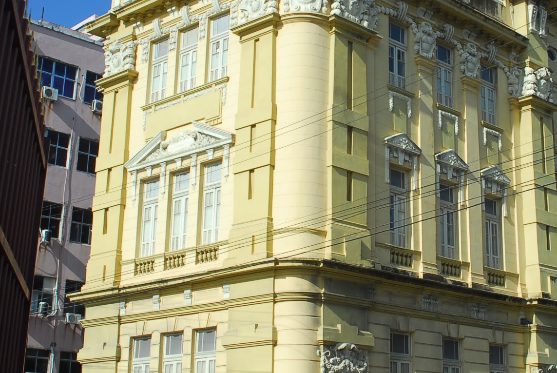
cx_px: 392
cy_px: 151
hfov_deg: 32.4
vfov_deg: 22.3
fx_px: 945
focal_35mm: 61
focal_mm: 24
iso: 140
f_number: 9
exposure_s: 1/160
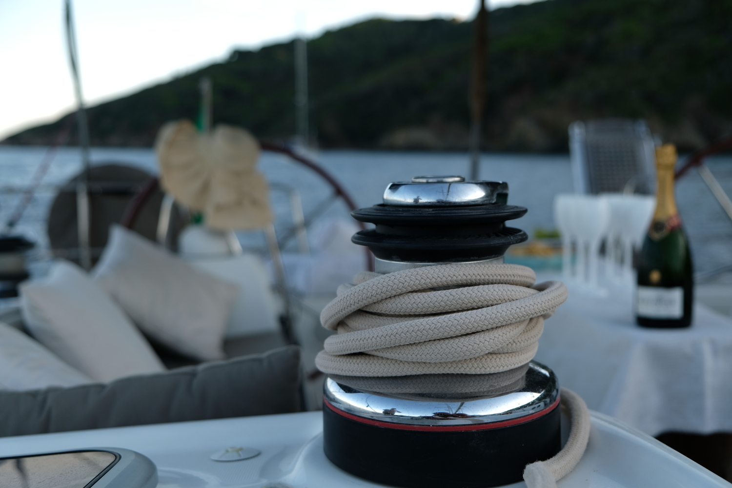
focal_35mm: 40
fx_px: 813
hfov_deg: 48.5
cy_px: 244
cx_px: 366
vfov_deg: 33.4
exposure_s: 1/250
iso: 100
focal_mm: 26.5
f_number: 3.2
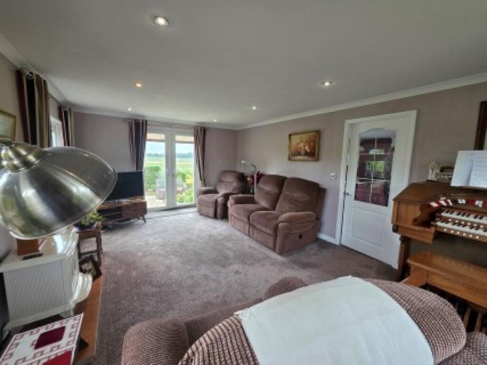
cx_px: 244
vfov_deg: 89.9
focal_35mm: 13
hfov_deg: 106.2
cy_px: 182
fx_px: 183
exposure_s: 1/100
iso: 125
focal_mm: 2.2
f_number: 1.9
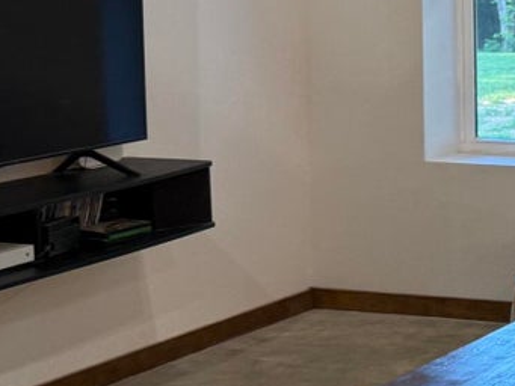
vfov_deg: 15.2
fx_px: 1429
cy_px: 35
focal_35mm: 96
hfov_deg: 16.7
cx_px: 945
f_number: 1.78
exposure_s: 1/60
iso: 125
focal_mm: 6.76
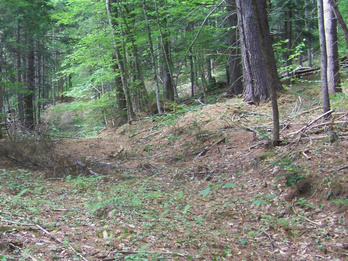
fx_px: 543
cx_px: 108
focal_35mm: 54
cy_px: 160
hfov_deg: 35.1
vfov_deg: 27.0
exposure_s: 1/30
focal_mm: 5.85
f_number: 2.8
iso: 200
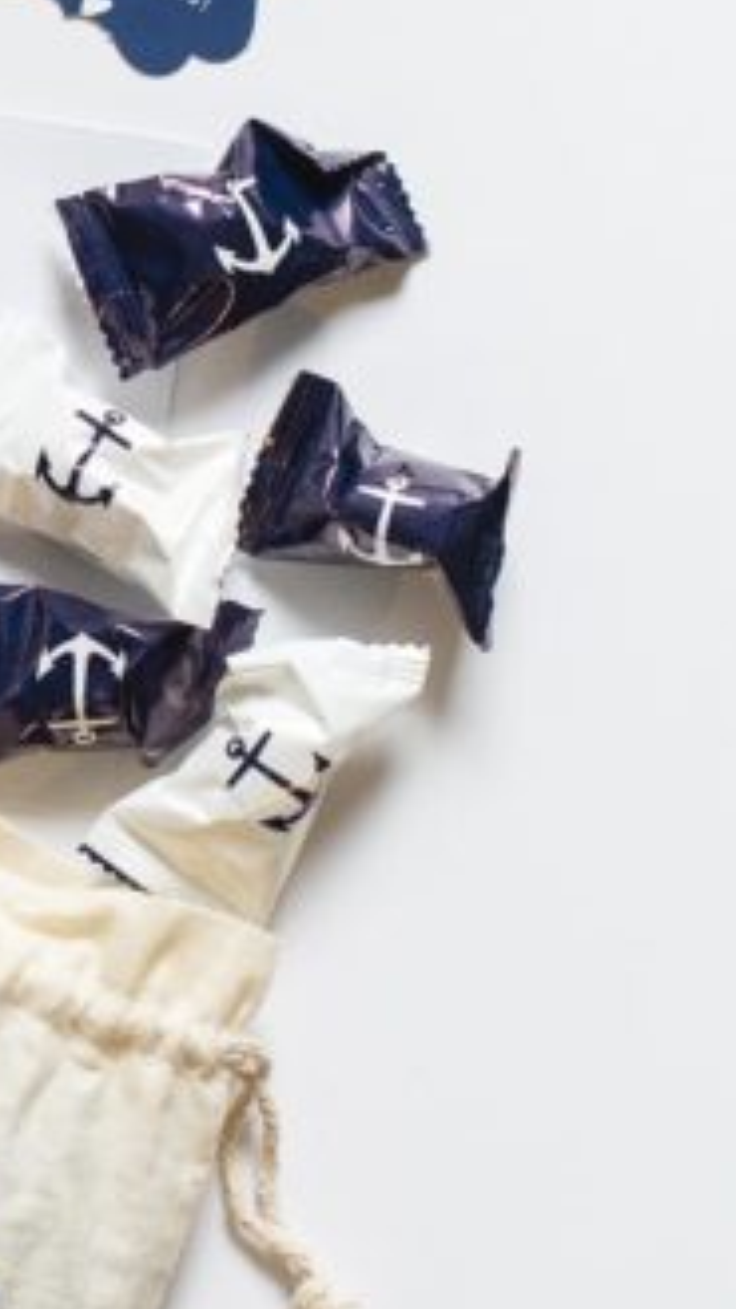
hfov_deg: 7.3
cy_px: 271
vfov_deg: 13.1
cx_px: -465
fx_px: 5657
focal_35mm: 163
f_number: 4
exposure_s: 1/160
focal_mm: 50
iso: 640
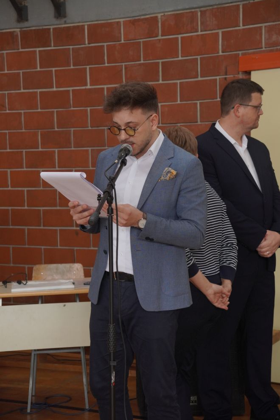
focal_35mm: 75
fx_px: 875
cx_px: 140
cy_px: 210
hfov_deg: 18.2
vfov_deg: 27.0
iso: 1000
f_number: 4.5
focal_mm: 50
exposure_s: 1/200
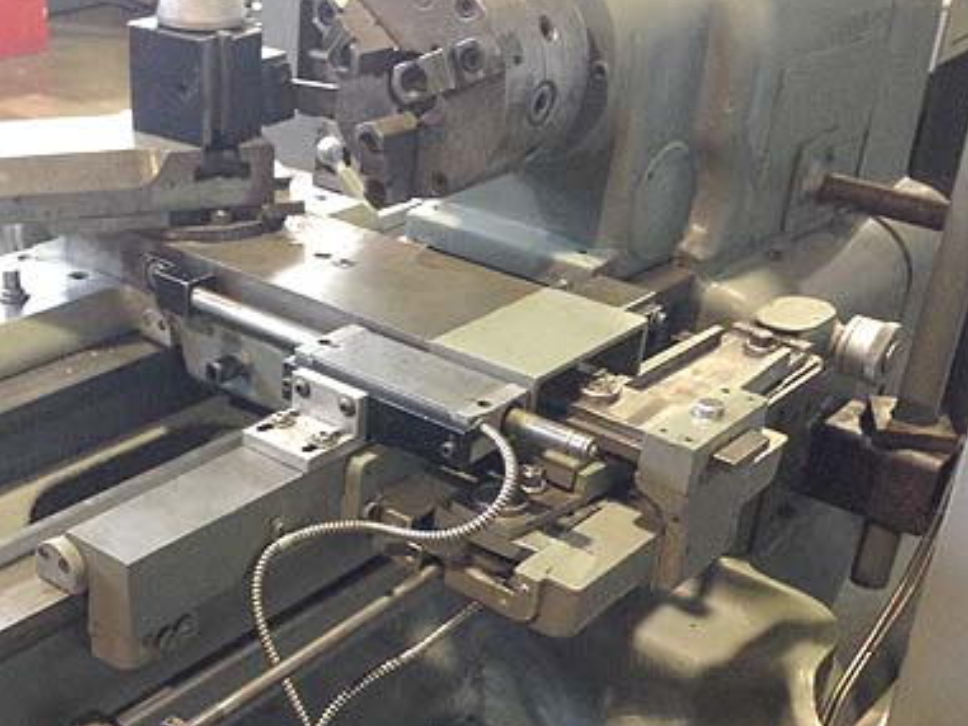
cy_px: 518
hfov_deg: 36.4
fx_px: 1455
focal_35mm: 52
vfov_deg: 27.8
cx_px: 313
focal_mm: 4.12
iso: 160
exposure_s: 1/20
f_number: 2.4
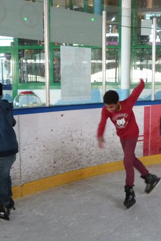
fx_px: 295
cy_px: 121
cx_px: 81
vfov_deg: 44.5
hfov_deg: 30.5
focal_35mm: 44
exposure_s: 1/100
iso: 800
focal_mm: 5.4
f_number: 3
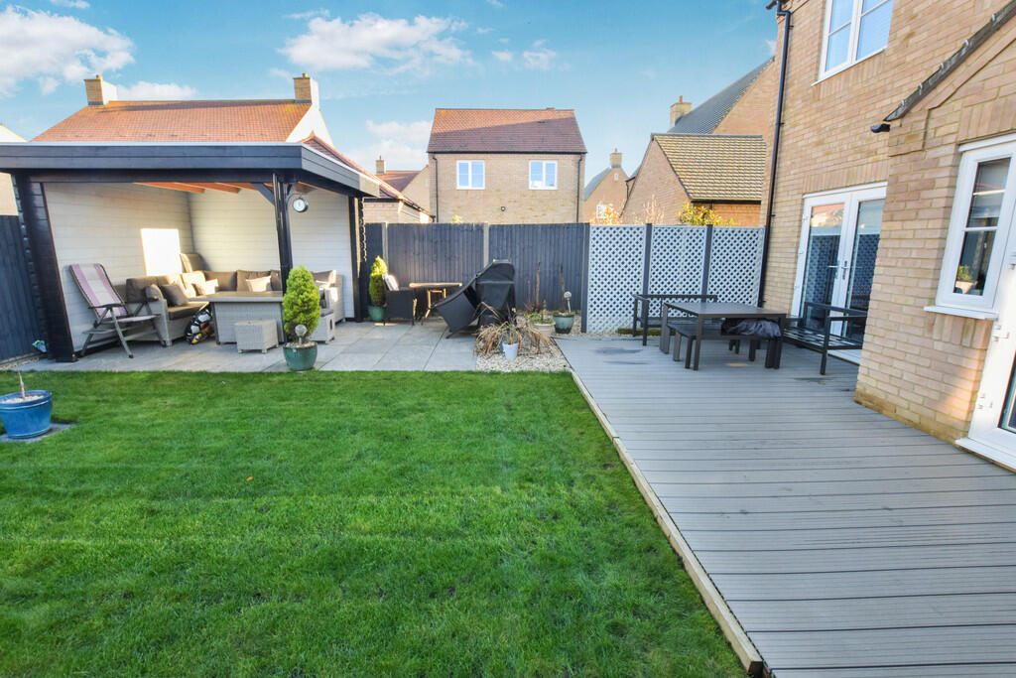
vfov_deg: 77.3
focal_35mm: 15
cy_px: 339
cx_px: 508
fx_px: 423
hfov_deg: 100.4
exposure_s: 1/40
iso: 400
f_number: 10
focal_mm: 10
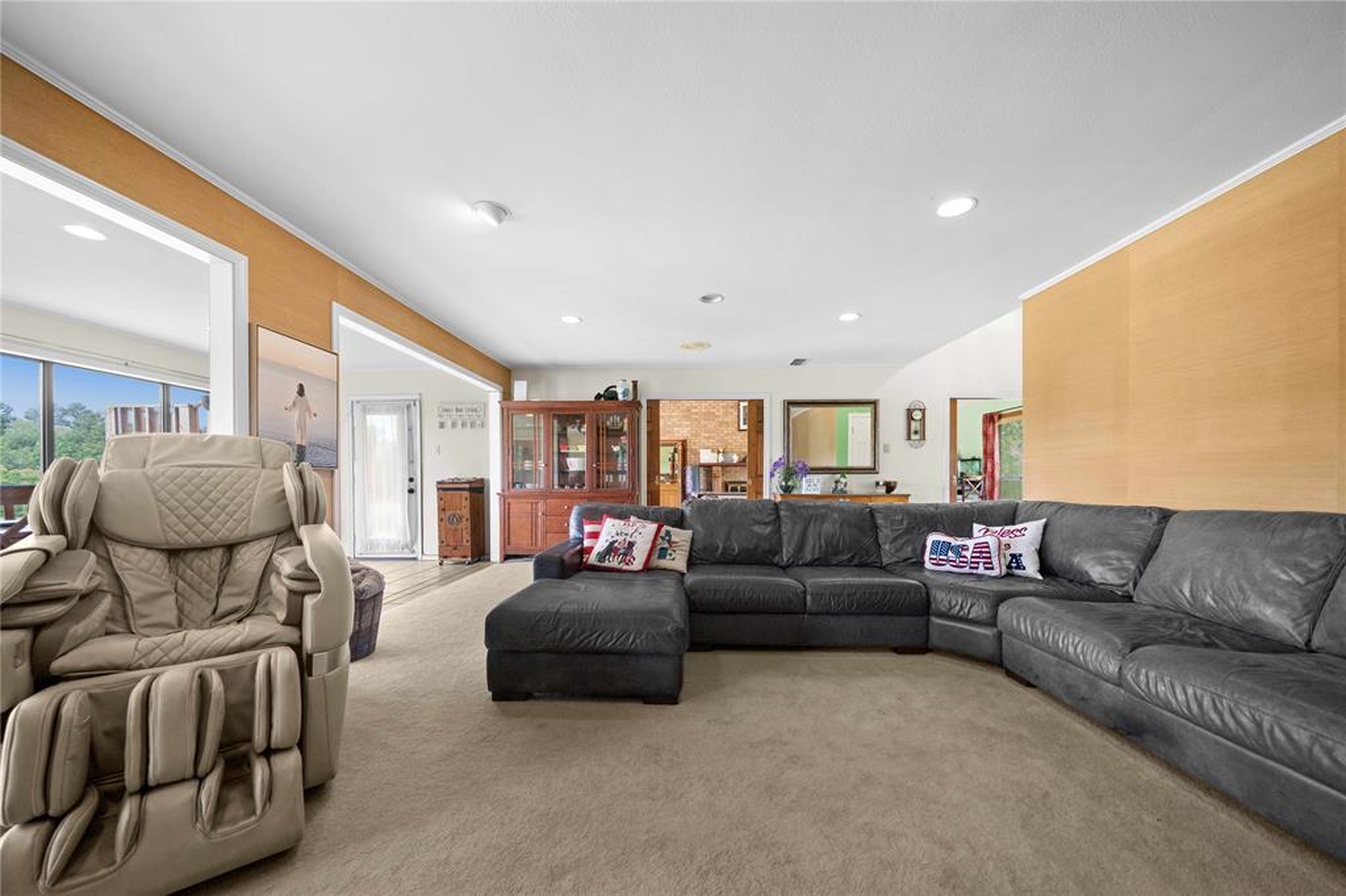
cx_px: 673
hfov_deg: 112.6
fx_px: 448
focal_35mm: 12
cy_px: 448
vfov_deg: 90.0
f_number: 5
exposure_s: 1/30
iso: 400
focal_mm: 12
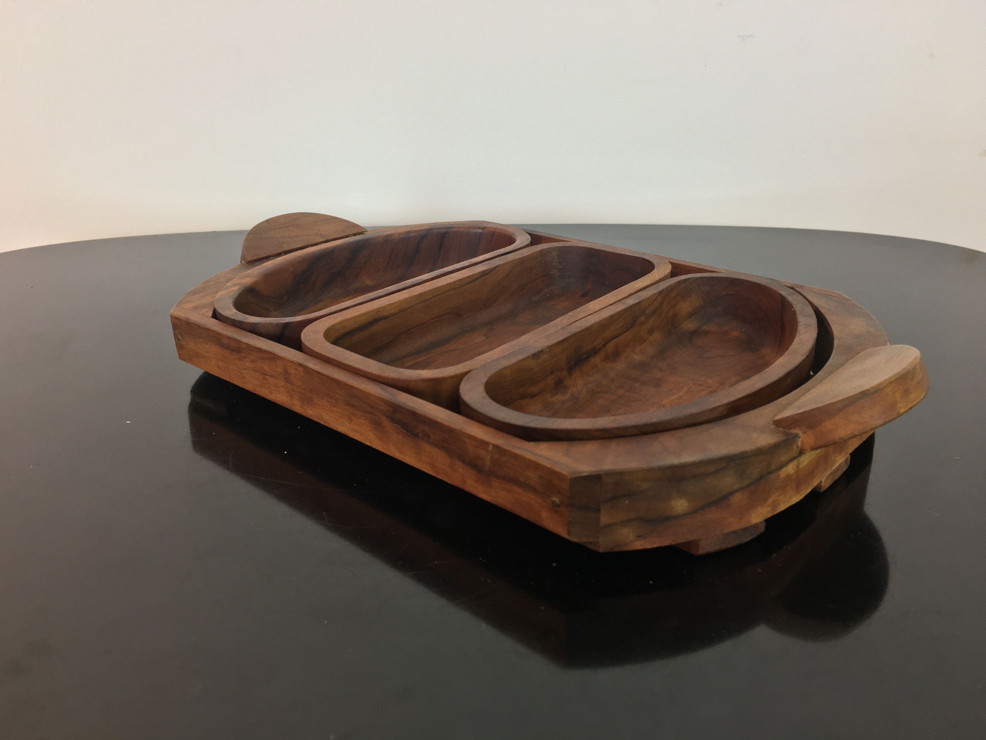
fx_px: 826
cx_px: 493
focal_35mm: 29
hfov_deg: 61.7
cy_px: 370
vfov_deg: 48.2
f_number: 2.2
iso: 40
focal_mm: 4.15
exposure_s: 1/33
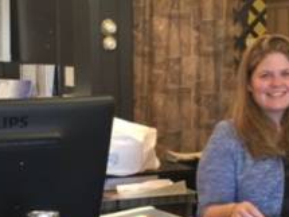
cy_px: 166
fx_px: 901
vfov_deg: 13.6
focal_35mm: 108
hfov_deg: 18.2
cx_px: 179
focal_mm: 4.15
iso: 80
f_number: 2.2
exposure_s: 1/30
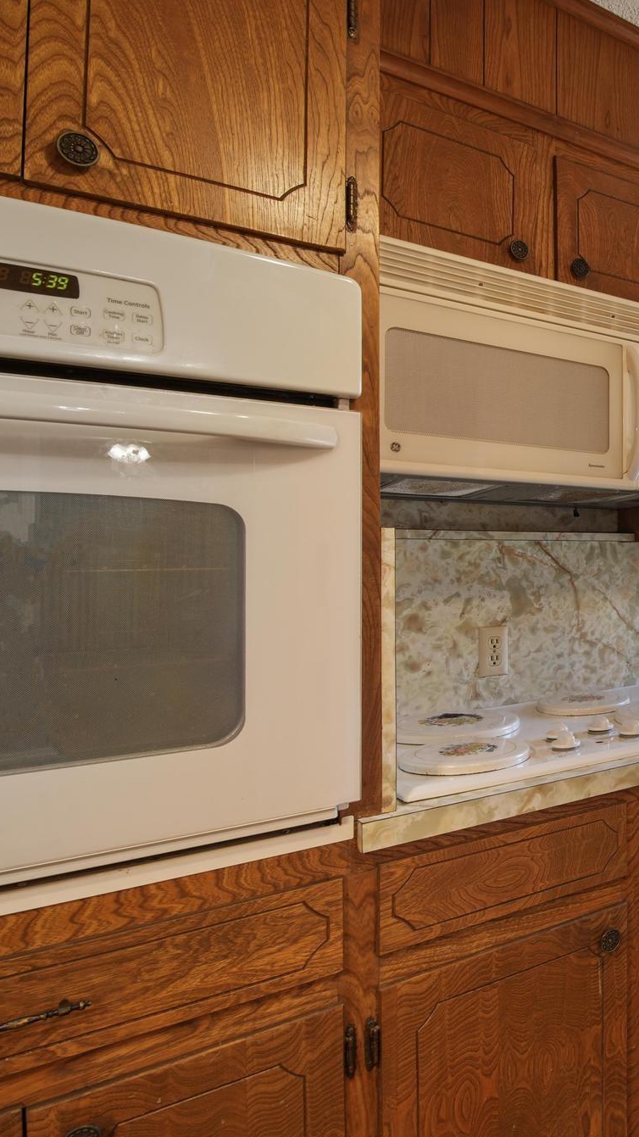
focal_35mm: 24
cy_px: 575
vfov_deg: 76.3
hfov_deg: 36.2
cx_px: 777
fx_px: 723
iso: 250
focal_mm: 10
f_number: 9
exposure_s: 1/1.67
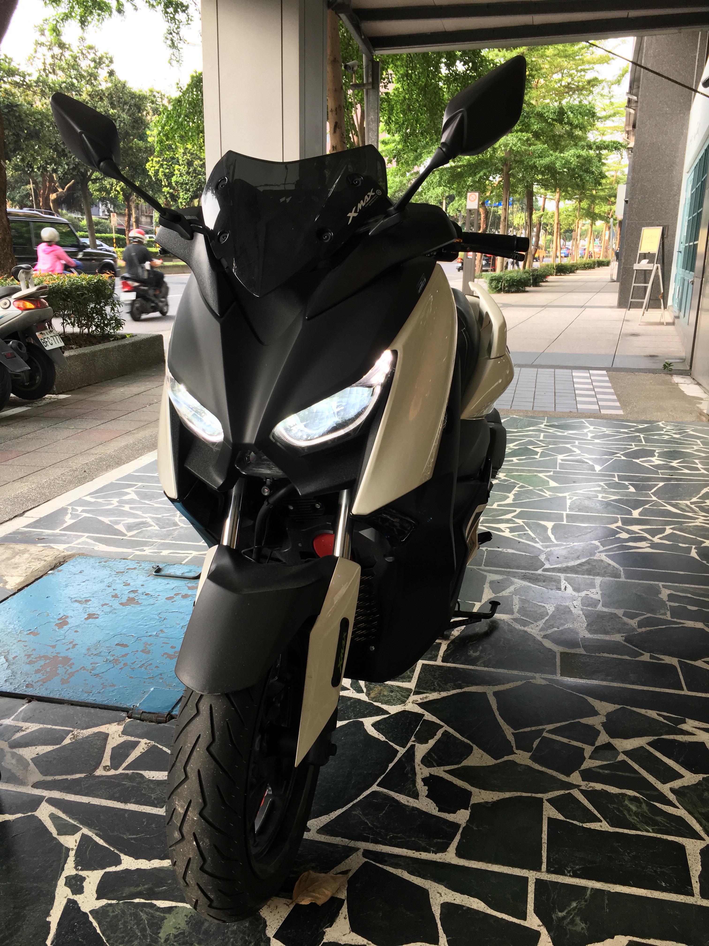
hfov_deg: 48.2
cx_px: 354
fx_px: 792
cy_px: 473
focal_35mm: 29
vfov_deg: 61.7
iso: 40
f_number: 2.2
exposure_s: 1/120
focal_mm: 4.15
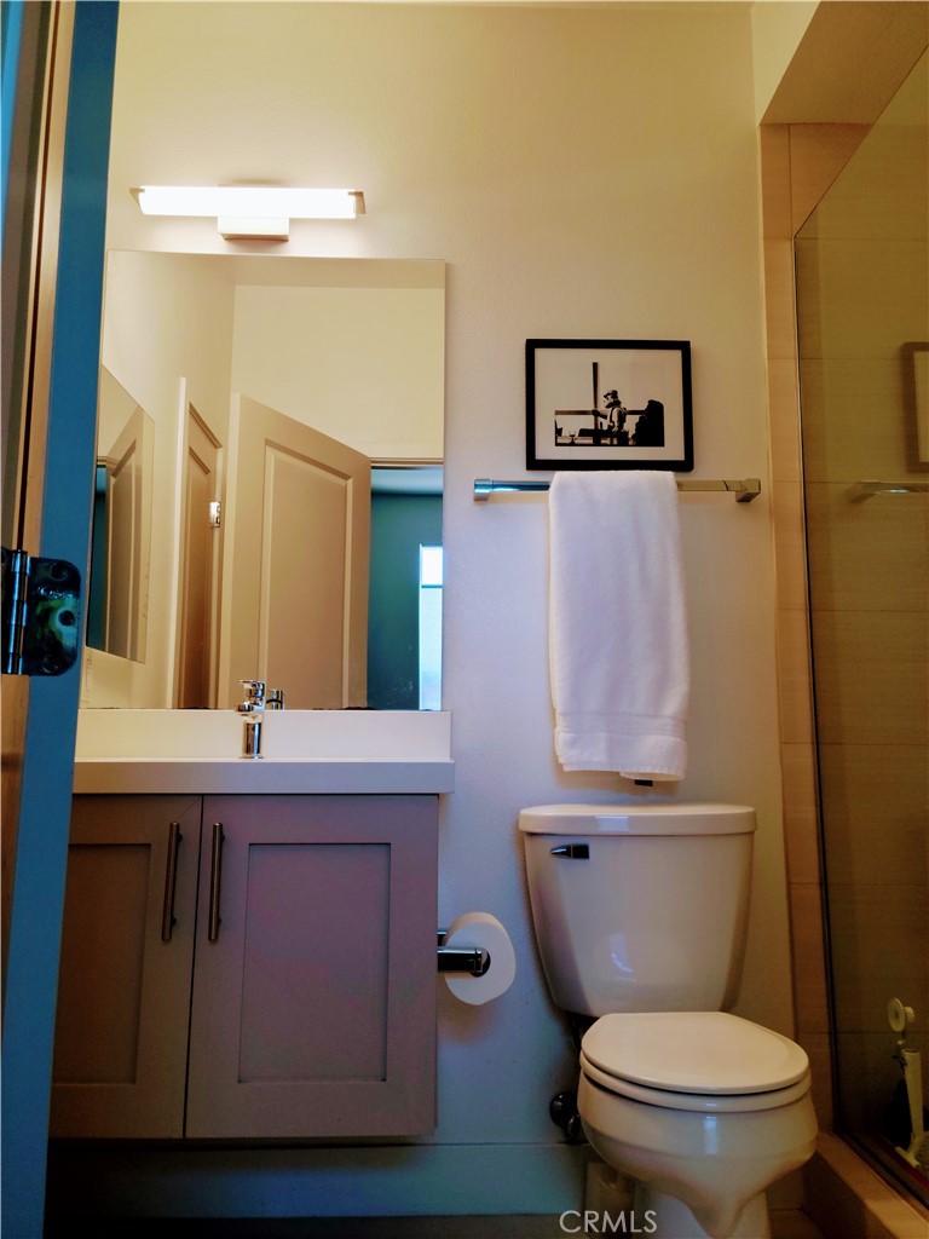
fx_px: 1002
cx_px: 464
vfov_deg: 63.4
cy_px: 620
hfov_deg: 49.7
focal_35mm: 28
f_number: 2
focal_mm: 5.9
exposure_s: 1/60
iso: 100
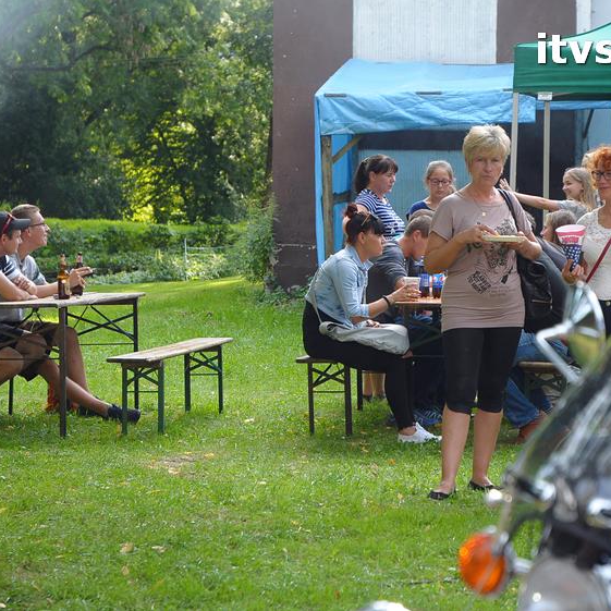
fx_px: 2696
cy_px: 306
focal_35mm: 135
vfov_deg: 12.9
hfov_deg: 12.9
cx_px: 370
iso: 640
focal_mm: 70
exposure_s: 1/400
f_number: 5
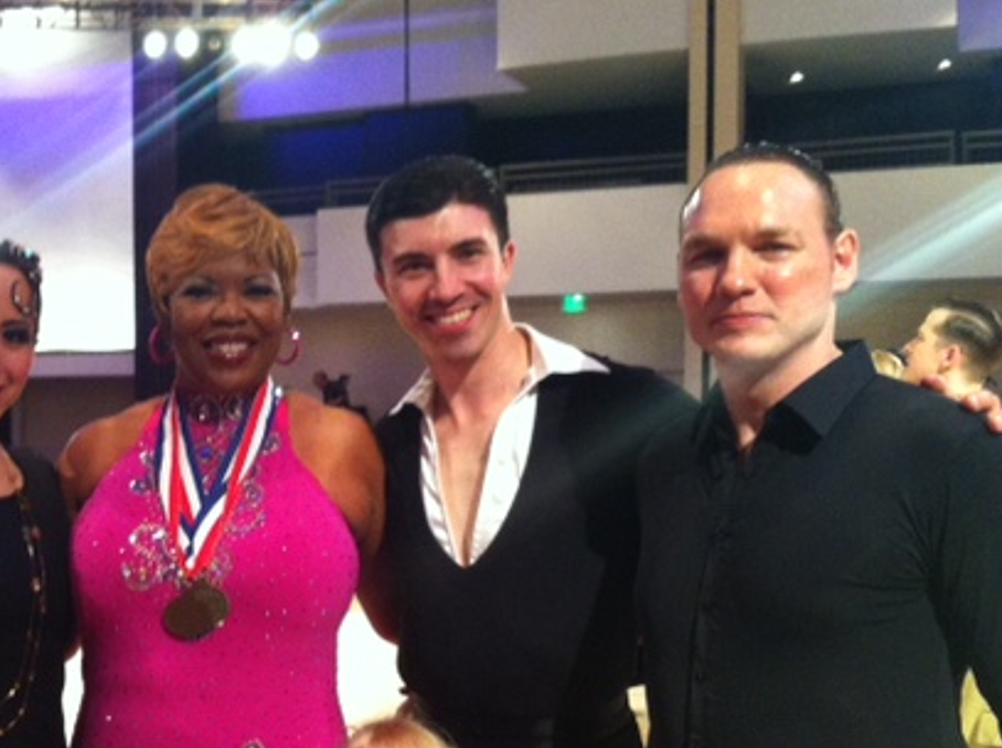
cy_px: 514
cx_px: 283
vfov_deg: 26.3
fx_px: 1590
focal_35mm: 55
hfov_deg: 34.4
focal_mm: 3.85
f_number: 2.8
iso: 250
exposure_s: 1/15
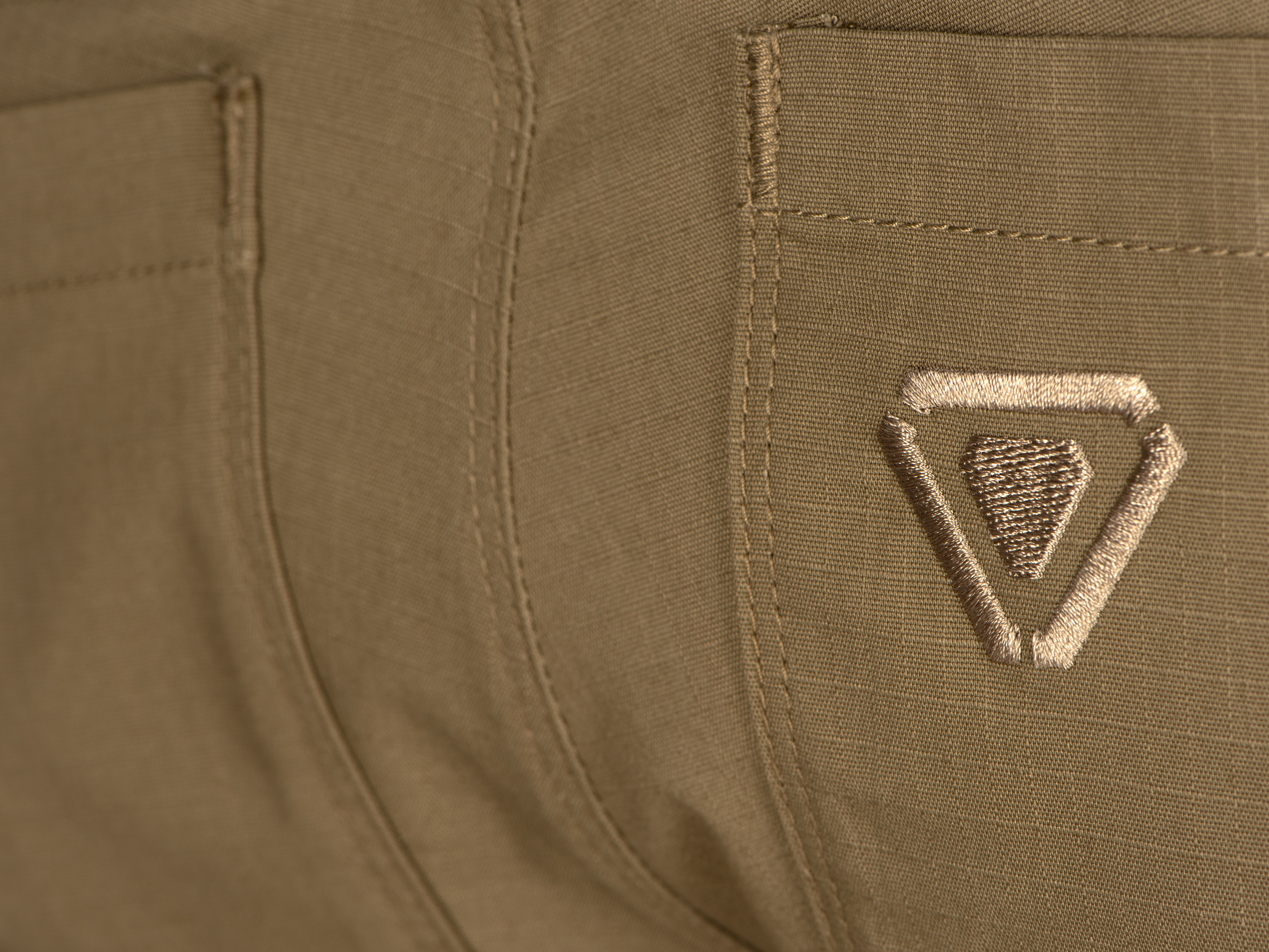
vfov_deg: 13.0
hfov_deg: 17.3
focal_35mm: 114
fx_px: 4179
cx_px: 665
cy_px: 474
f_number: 16
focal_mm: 105
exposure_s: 1/160
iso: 100
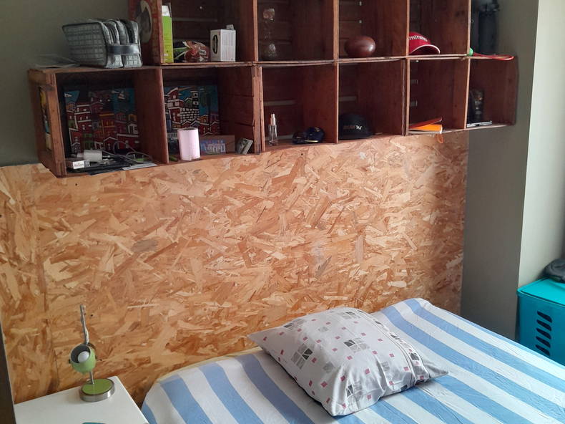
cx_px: 282
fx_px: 424
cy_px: 212
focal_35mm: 26
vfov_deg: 53.0
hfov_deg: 67.3
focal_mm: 3.98
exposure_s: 1/60
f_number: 1.8
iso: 320
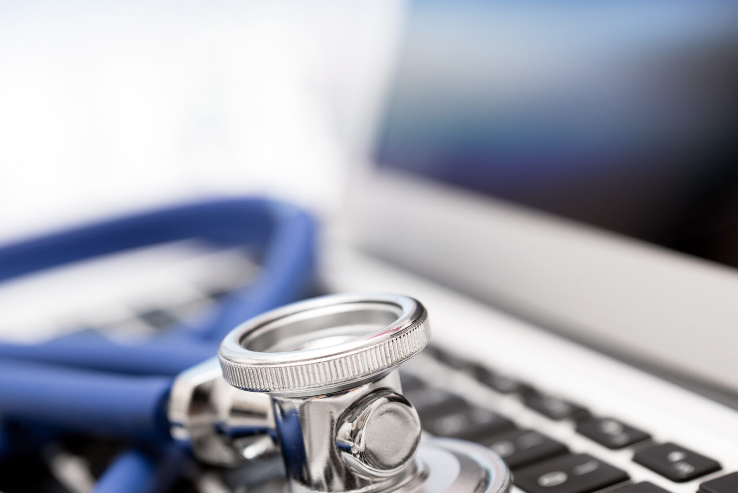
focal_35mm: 108
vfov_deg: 12.7
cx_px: 269
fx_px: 2215
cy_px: 359
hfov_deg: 18.9
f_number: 4.5
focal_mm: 70
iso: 100
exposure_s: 1/125
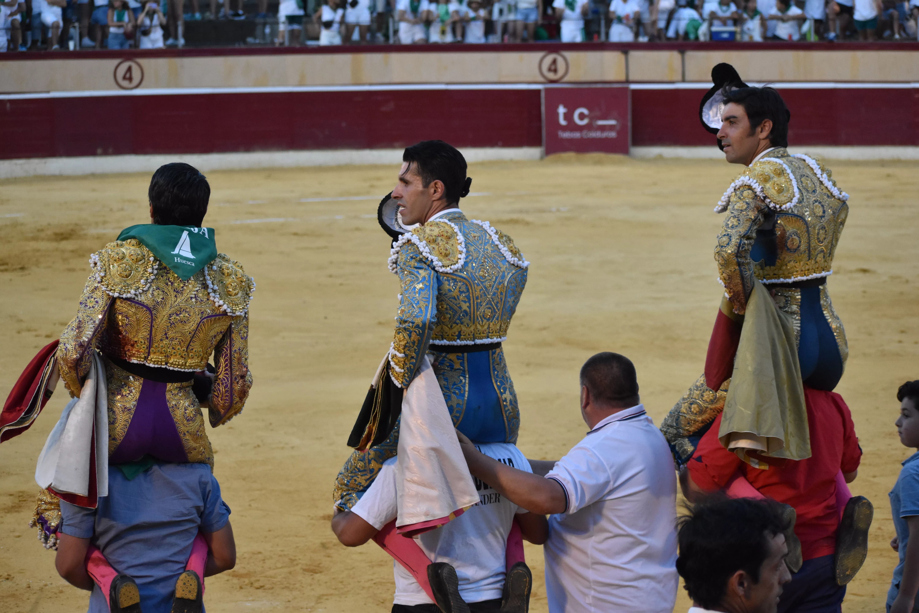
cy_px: 306
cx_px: 460
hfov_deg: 19.5
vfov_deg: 13.0
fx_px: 2680
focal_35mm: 105
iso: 1600
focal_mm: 70
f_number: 4.5
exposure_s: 1/200
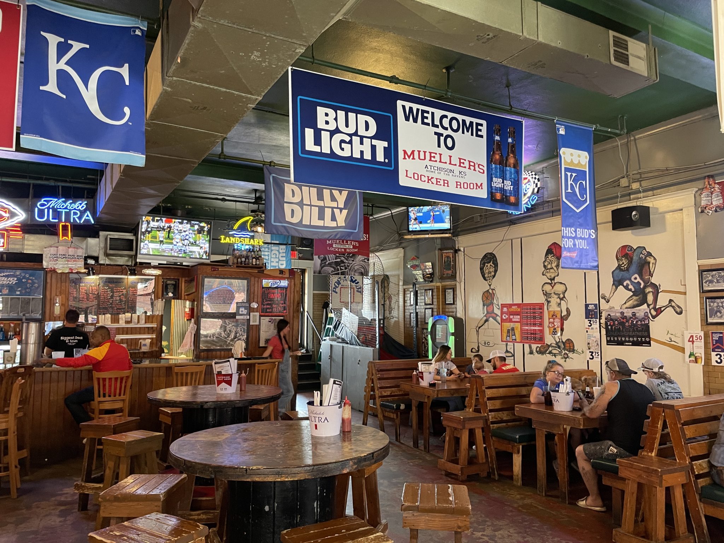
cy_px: 272
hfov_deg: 67.3
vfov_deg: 53.1
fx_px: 544
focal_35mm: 26
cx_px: 362
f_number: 1.6
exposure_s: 1/60
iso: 500
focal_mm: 4.2
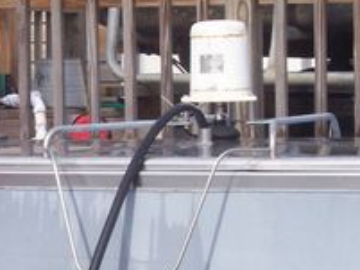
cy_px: 190
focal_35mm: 207
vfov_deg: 7.2
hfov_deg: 9.5
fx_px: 2154
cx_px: 48
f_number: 6.8
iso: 80
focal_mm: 10.8
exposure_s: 1/215
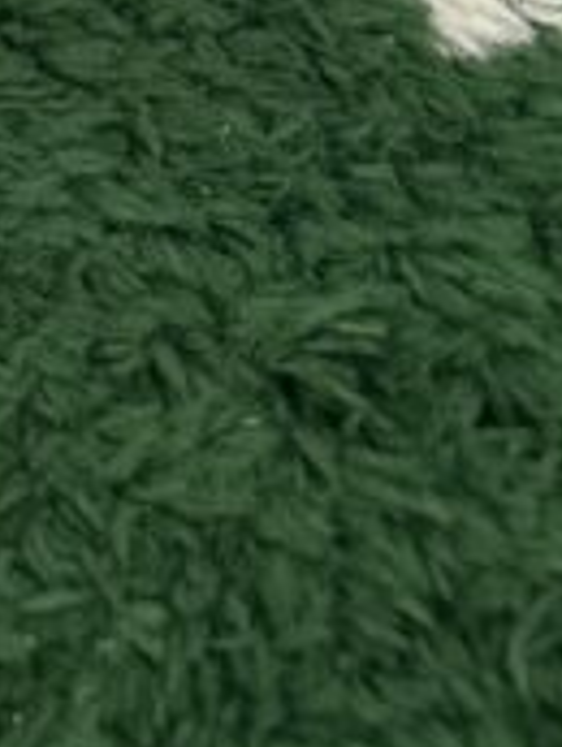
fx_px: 3070
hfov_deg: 9.1
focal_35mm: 142
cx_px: -921
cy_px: -1334
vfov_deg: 10.7
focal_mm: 6.86
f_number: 1.78
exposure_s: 1/50
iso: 400
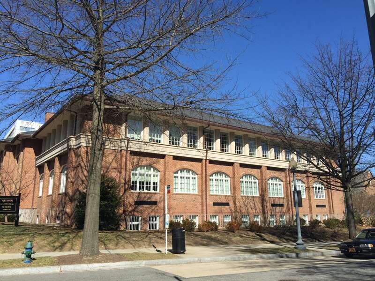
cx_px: 188
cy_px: 140
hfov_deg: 61.7
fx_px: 314
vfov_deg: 48.2
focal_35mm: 29
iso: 32
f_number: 2.2
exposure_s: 1/1883
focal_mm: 4.15
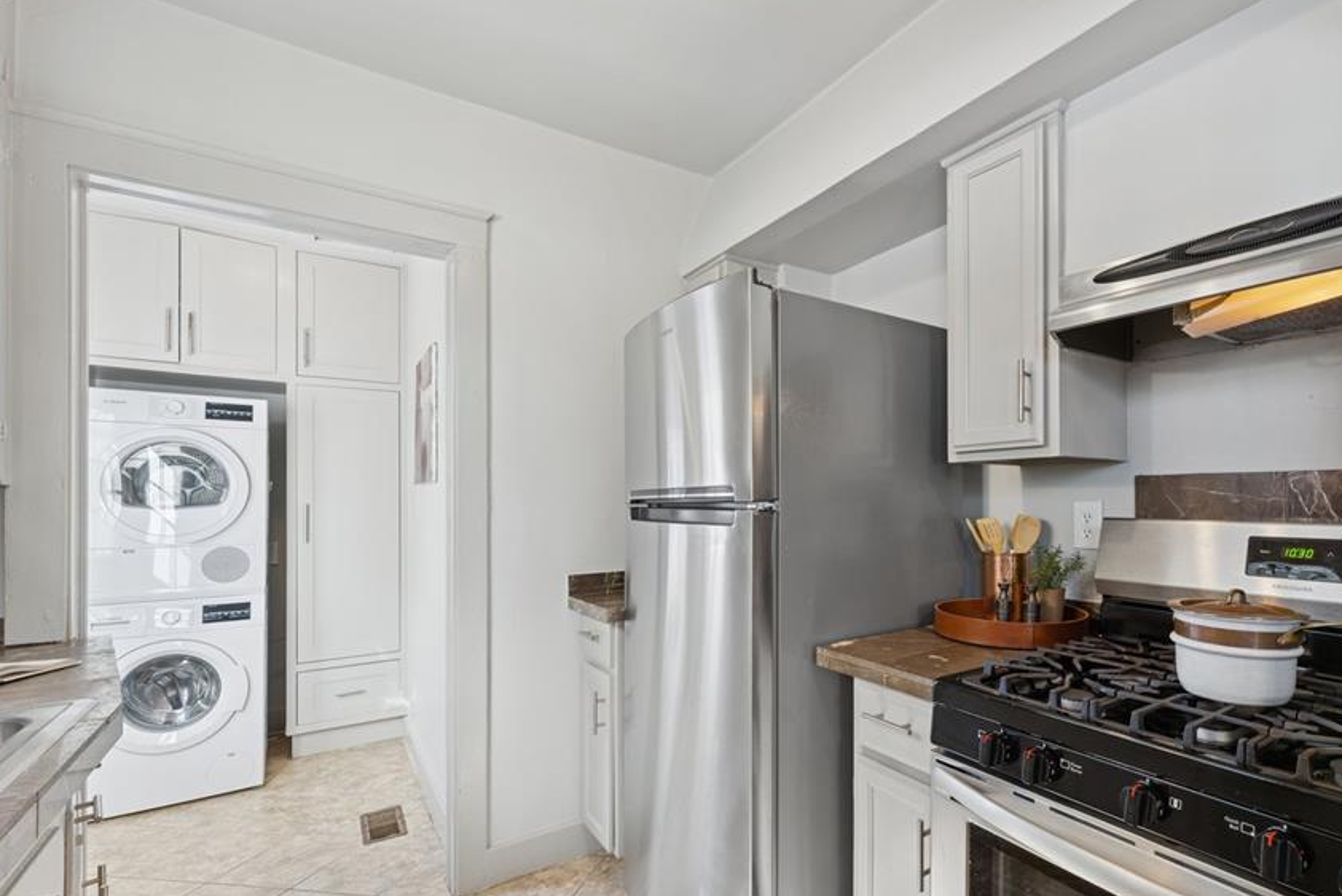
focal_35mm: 17
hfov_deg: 92.1
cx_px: 802
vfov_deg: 70.2
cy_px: 501
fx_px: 634
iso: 200
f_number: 10
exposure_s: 1/20
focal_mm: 14
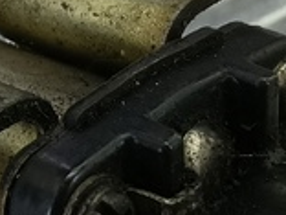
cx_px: 73
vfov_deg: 9.8
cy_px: 167
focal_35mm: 151
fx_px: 1248
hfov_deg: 13.0
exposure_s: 1/50
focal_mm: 4.11
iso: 133
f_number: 1.6
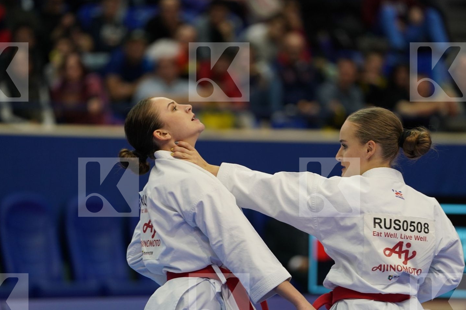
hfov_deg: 8.2
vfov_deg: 5.4
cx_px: 219
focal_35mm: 252
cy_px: 187
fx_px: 3261
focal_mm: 200
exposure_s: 1/500
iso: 1250
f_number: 2.8
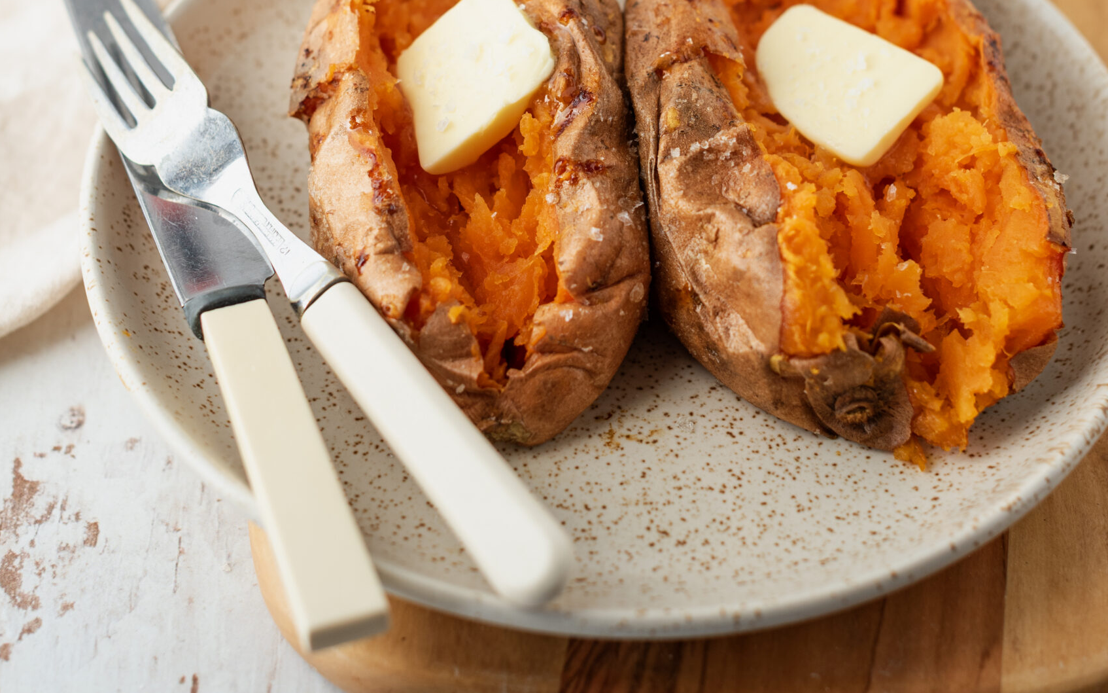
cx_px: 552
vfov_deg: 16.7
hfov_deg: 26.8
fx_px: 2325
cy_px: 63
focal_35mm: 77
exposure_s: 1/400
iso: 200
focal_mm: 50
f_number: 3.5
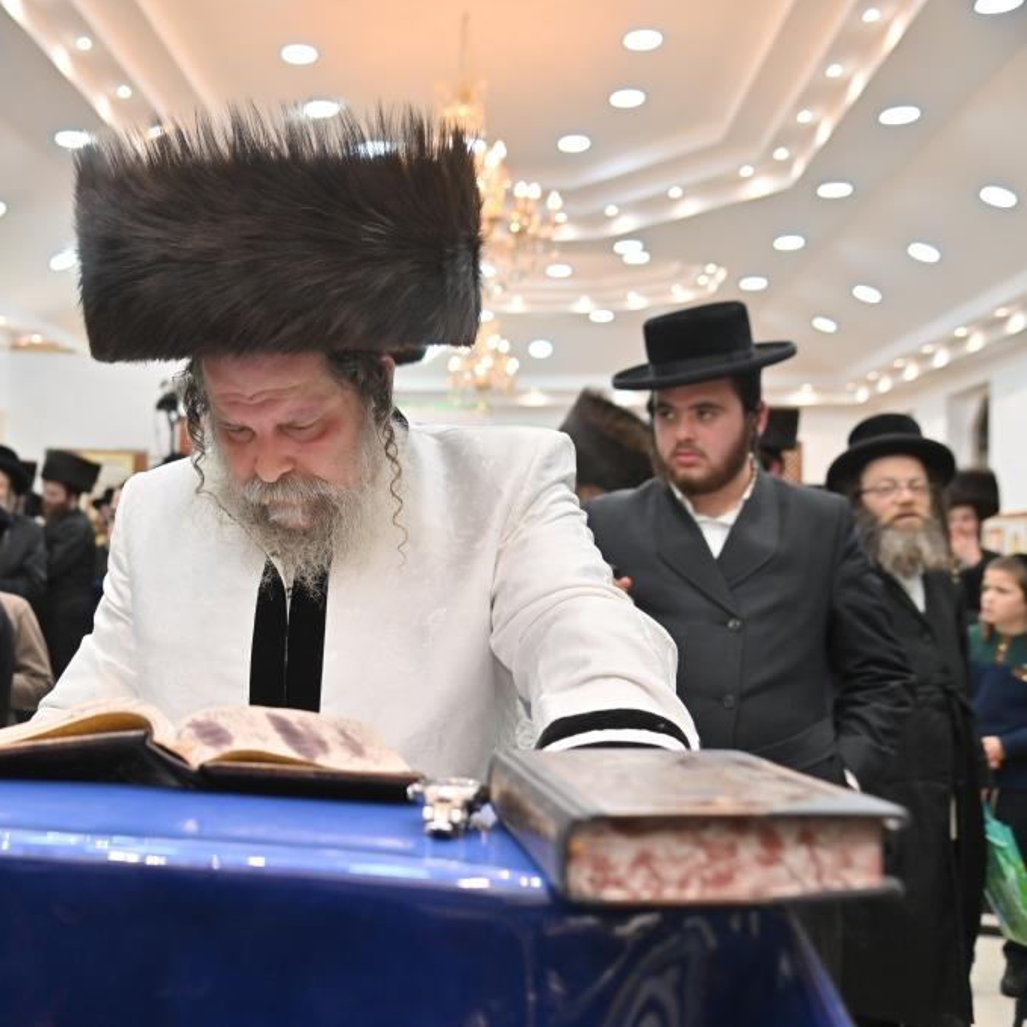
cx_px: 289
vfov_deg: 40.9
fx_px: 1376
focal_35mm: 41
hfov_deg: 40.1
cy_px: 512
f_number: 4
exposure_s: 1/200
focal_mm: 32
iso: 500
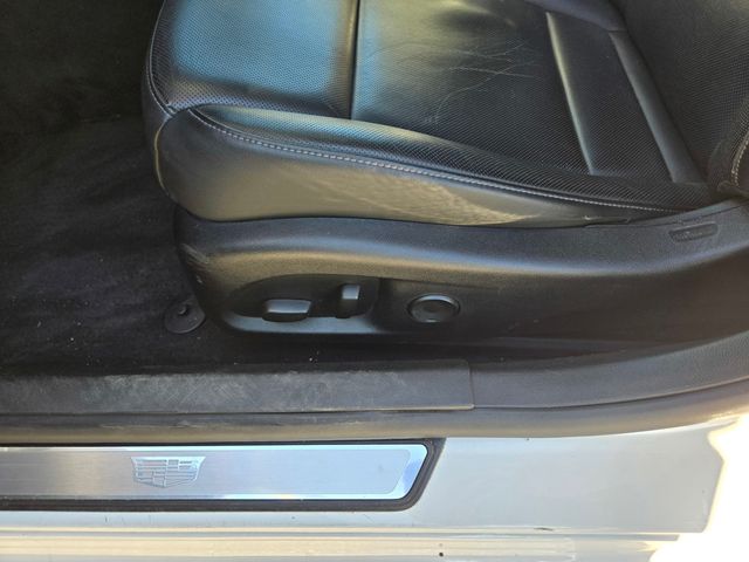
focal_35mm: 23
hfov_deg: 73.9
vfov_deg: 58.9
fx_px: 498
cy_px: 281
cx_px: 374
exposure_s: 1/180
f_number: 1.8
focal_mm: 5.4
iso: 50
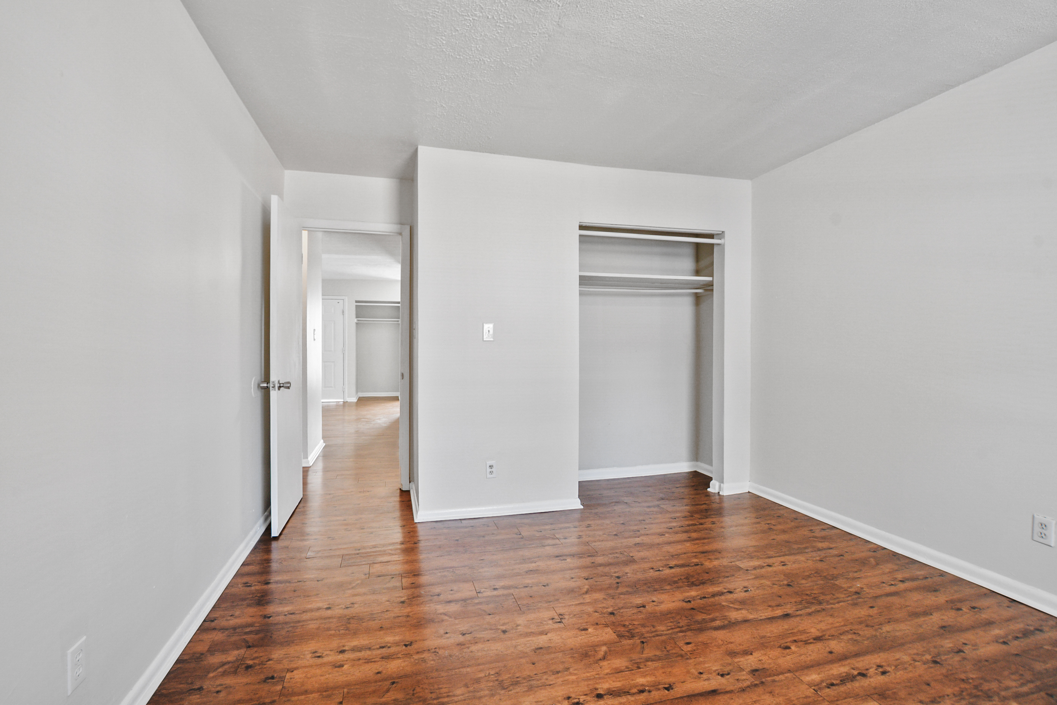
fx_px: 440
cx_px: 528
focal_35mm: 15
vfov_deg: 77.3
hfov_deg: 100.4
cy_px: 352
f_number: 8
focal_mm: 10
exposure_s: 1/4
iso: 640
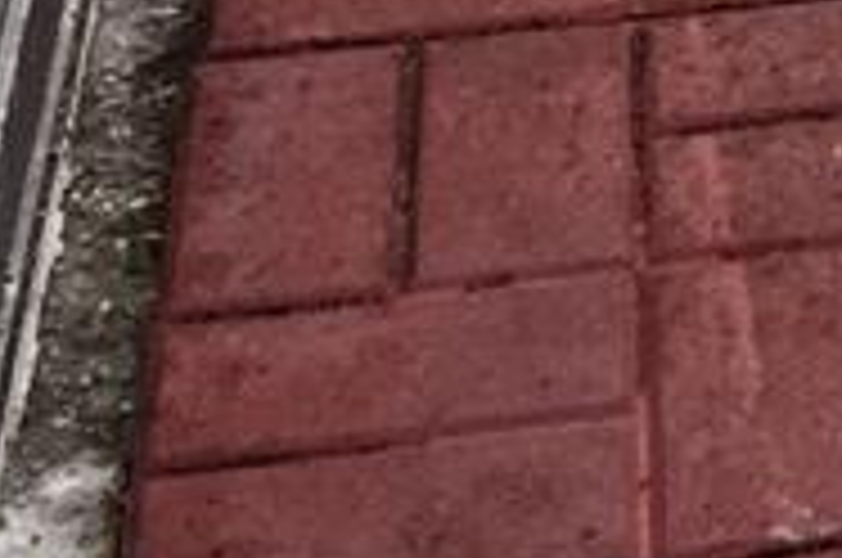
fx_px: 4530
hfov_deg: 9.7
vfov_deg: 6.1
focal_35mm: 194
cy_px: -1512
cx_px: 1837
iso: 32
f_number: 2.2
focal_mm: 4.15
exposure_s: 1/137
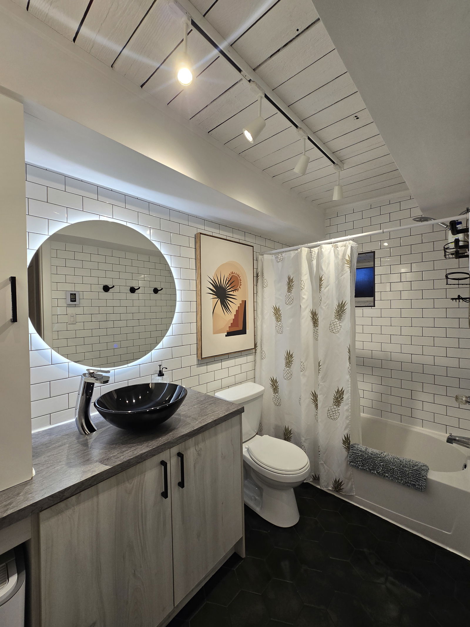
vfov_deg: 106.2
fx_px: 235
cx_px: 235
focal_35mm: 13
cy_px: 314
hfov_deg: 89.9
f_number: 2.2
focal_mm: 2.2
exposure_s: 1/60
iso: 80
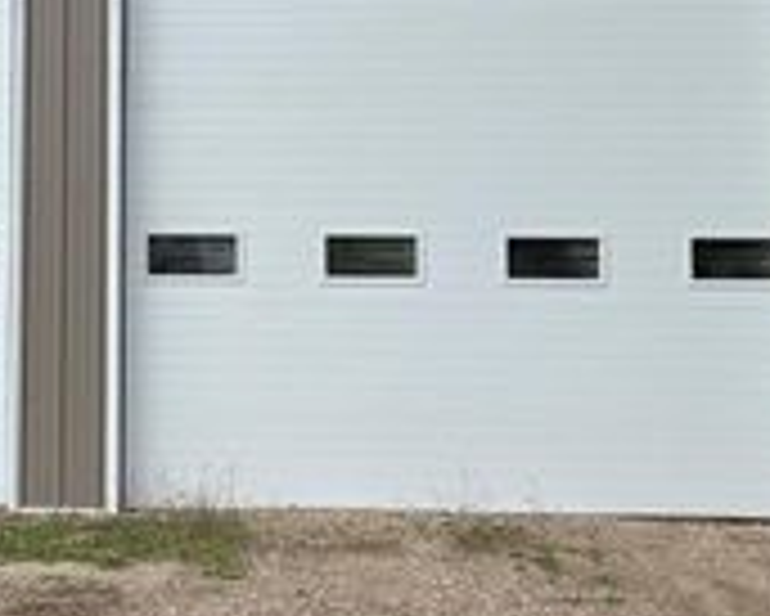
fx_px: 1687
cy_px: 88
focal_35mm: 74
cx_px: 86
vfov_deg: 20.4
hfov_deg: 25.0
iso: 50
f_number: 1.6
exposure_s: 1/3745
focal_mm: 5.1
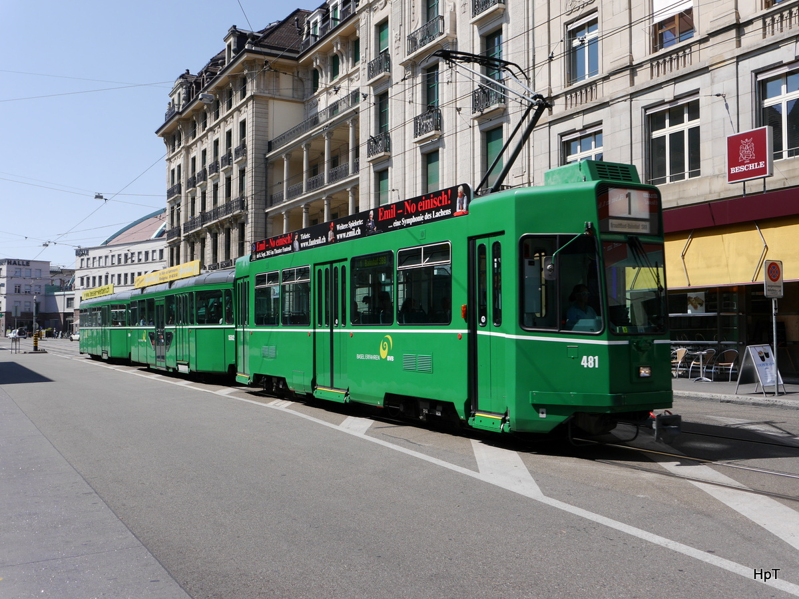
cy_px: 300
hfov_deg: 51.4
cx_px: 400
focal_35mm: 36
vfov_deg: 39.7
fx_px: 831
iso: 160
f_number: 8
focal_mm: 18
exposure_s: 1/400
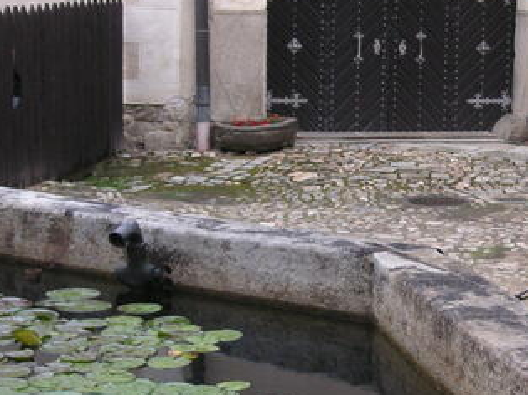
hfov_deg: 20.8
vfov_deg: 15.7
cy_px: 196
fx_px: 1433
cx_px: 337
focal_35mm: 94
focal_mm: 6.1
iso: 50
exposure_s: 1/180
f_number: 2.8
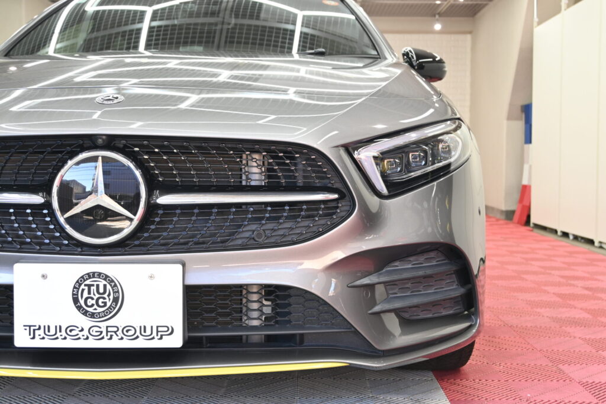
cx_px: 303
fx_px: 795
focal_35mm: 47
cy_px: 202
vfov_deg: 28.5
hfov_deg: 41.7
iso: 400
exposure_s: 1/60
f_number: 5
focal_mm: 31.5
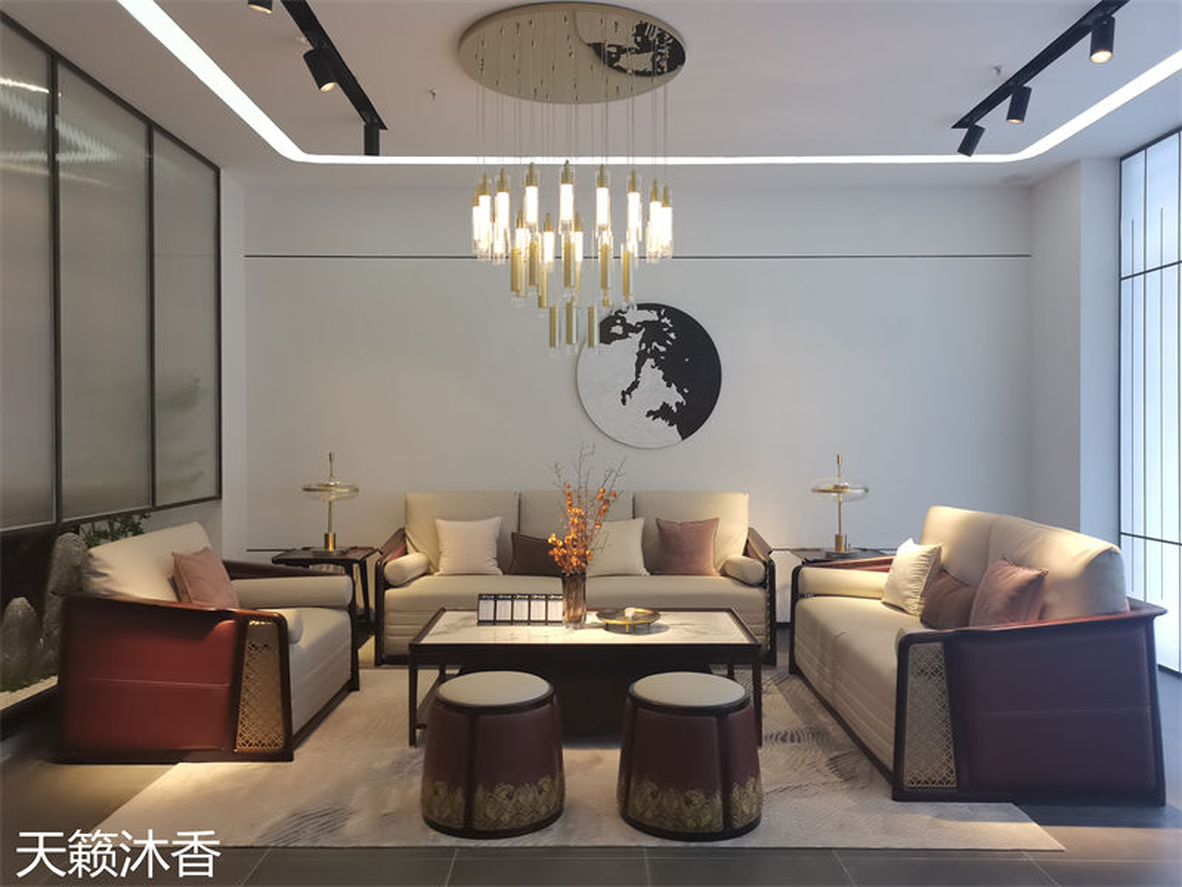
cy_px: 444
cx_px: 591
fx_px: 888
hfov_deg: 67.3
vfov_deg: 53.1
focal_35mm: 26
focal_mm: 5.58
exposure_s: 1/100
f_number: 1.8
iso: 125
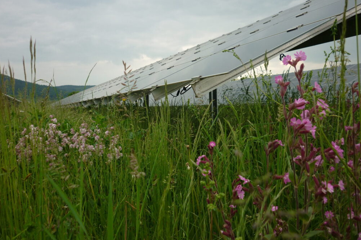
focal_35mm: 35
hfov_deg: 54.4
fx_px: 351
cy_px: 103
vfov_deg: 37.8
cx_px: 179
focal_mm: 5.5
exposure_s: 1/320
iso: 80
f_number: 2.8
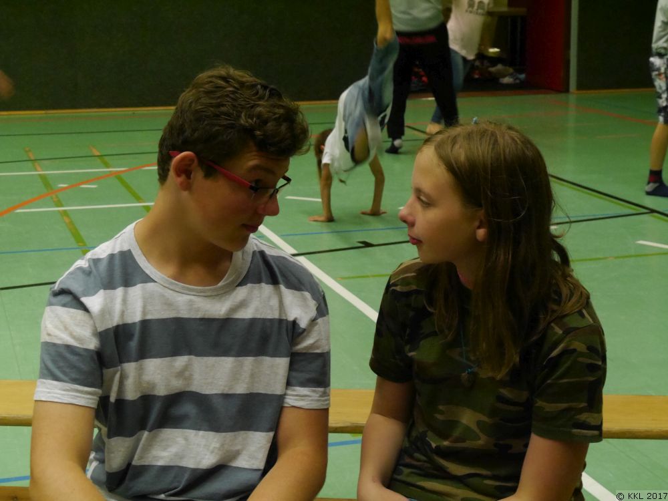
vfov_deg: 21.6
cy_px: 250
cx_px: 334
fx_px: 1312
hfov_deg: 28.6
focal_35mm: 68
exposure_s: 1/40
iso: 3200
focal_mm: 34
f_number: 8
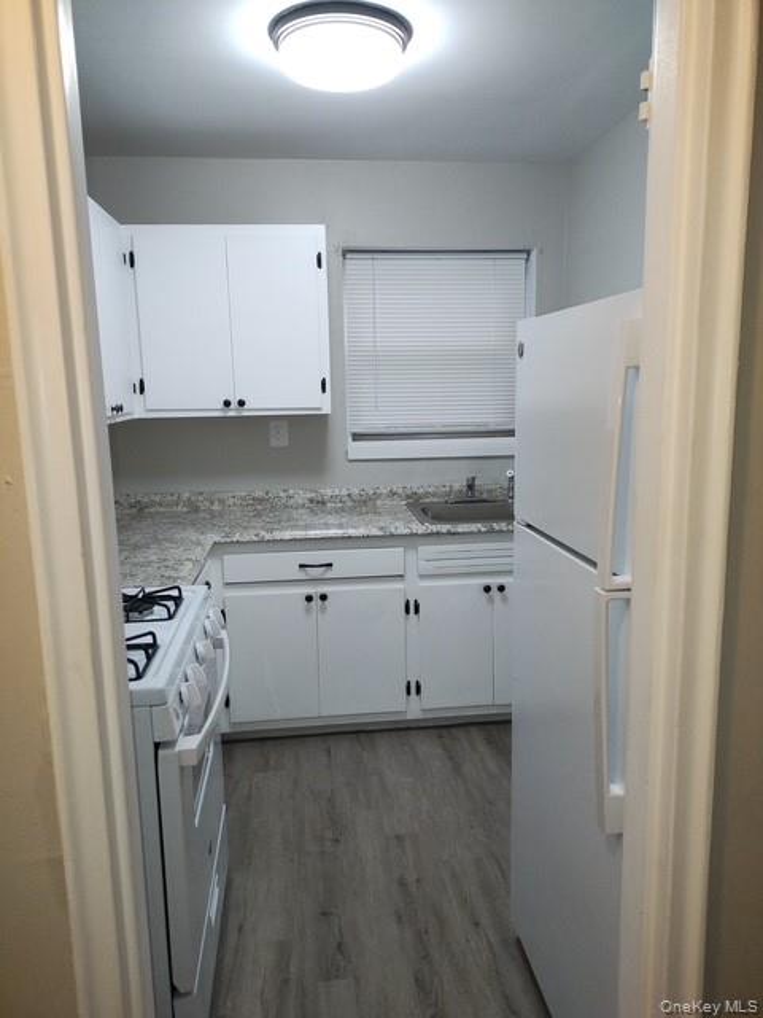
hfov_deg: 54.9
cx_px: 382
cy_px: 509
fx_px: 735
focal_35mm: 25
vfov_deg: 69.4
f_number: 1.7
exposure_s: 1/50
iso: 120
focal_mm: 4.71
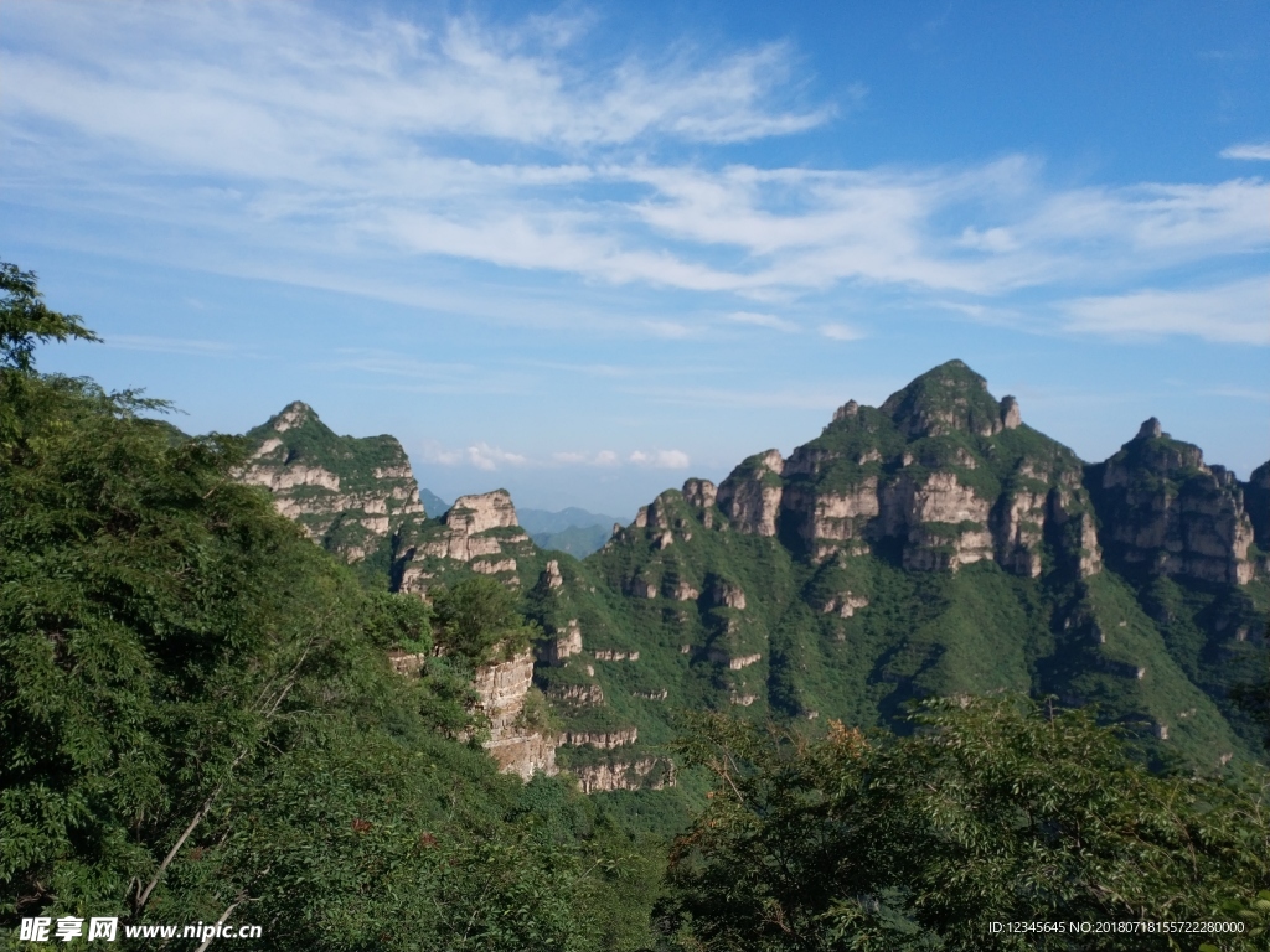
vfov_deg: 44.2
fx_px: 1174
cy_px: 476
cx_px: 635
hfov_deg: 56.8
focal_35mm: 32
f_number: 2
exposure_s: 1/1589
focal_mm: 4.5
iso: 101
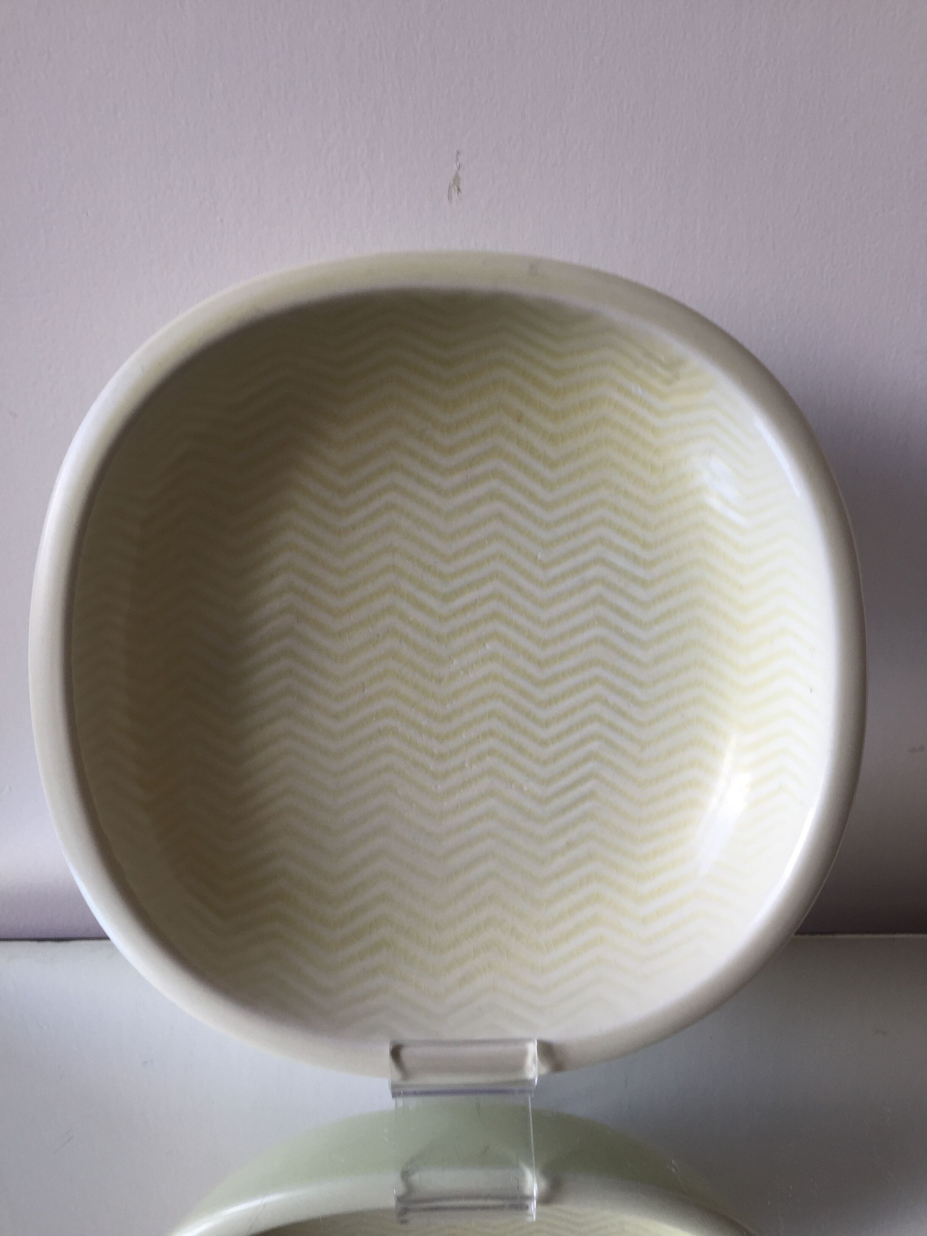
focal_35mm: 29
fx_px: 1035
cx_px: 464
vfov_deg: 61.7
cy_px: 618
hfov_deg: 48.2
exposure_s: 1/50
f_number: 2.2
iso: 32
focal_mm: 4.15
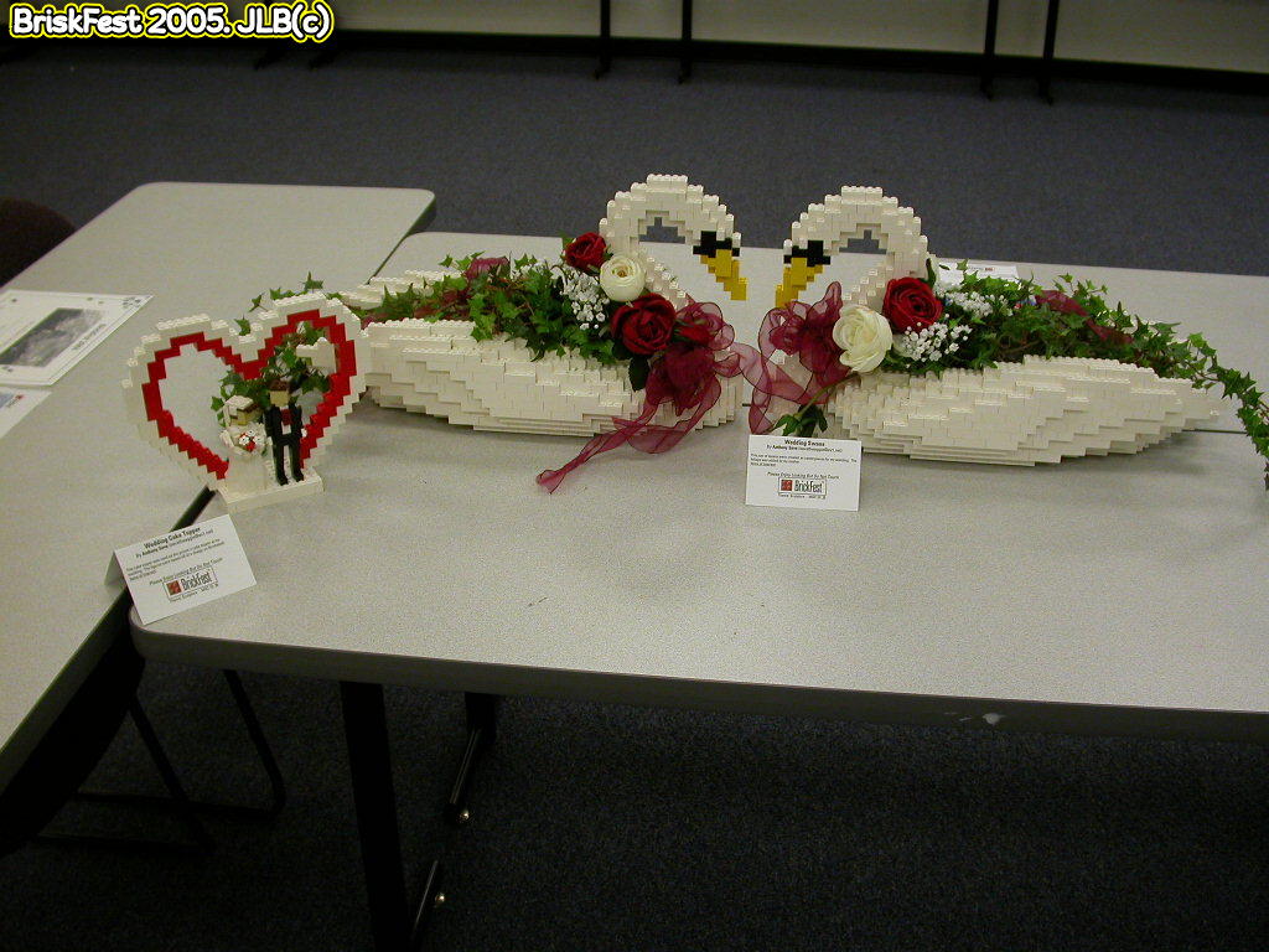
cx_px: 634
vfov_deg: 37.7
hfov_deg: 49.0
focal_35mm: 38
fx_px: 1393
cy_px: 476
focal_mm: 7.85
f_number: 2.6
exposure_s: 1/23.9
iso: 100
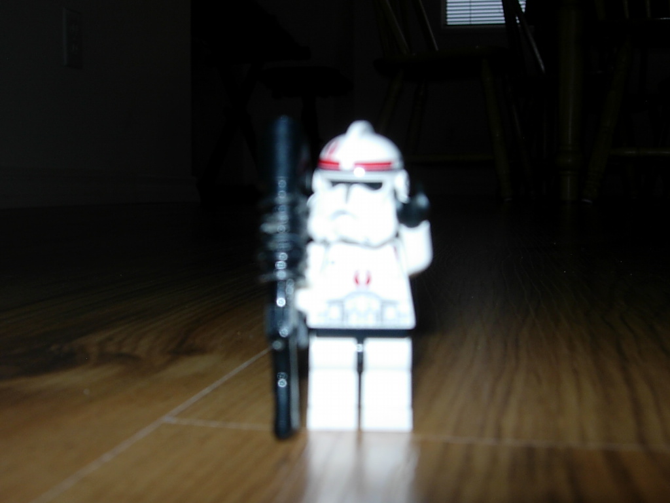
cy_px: 252
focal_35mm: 41
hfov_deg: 45.8
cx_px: 335
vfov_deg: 35.1
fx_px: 794
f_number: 4.9
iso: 79
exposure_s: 1/64
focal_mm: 8.5
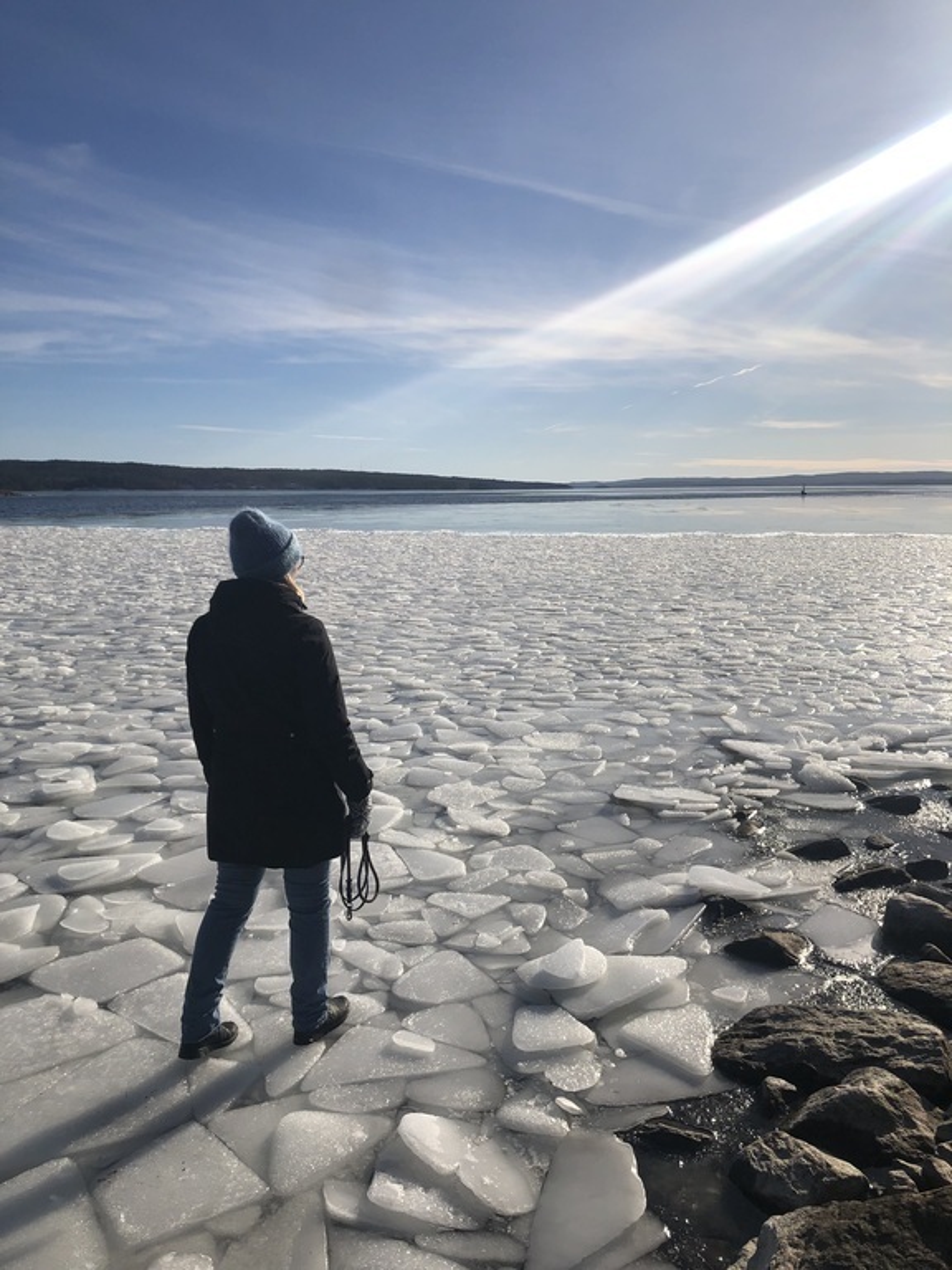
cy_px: 635
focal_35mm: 28
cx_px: 476
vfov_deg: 63.4
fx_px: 1027
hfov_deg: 49.7
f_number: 1.8
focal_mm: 4
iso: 25
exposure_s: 1/6024
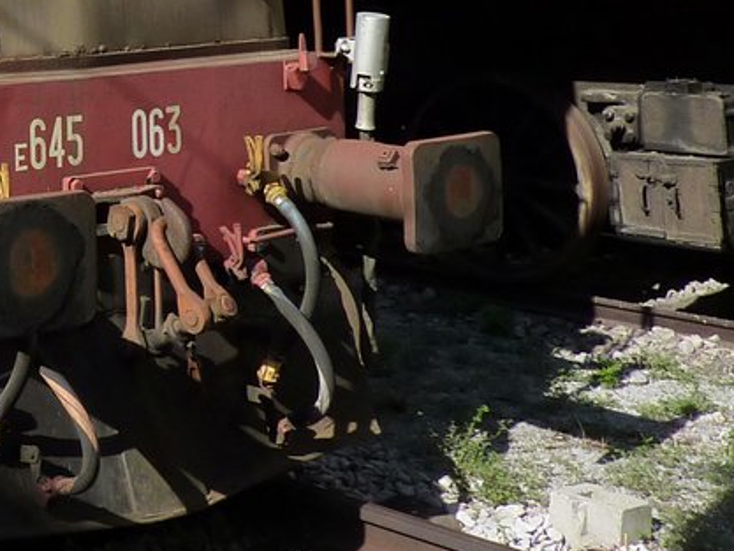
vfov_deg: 18.8
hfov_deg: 23.2
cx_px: -278
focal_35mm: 72
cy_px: -181
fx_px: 1527
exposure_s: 1/500
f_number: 4.5
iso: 125
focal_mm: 4.1
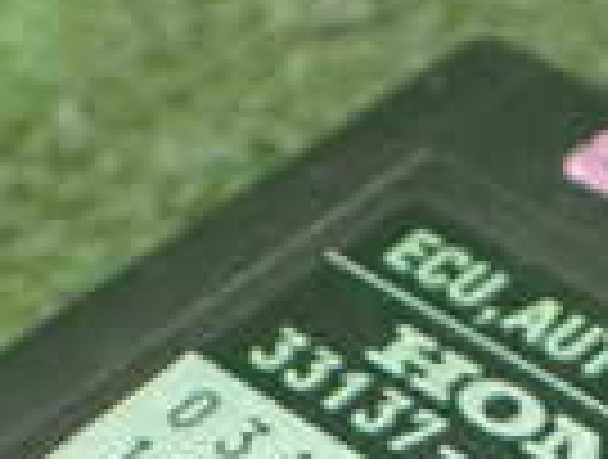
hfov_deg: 14.8
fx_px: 2342
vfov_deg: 10.6
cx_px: 401
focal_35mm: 133
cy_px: 801
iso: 800
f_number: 2.3
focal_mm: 5.4
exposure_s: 1/40
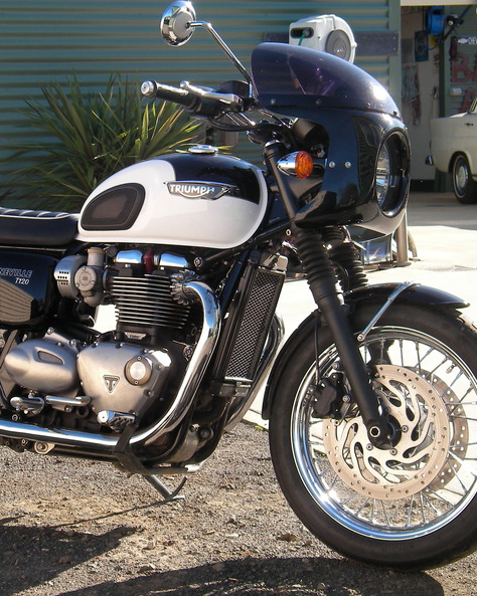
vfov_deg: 23.0
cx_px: 154
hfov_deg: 18.4
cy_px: 299
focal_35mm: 83
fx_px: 1465
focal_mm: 10.5
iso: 50
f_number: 3.7
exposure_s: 1/293
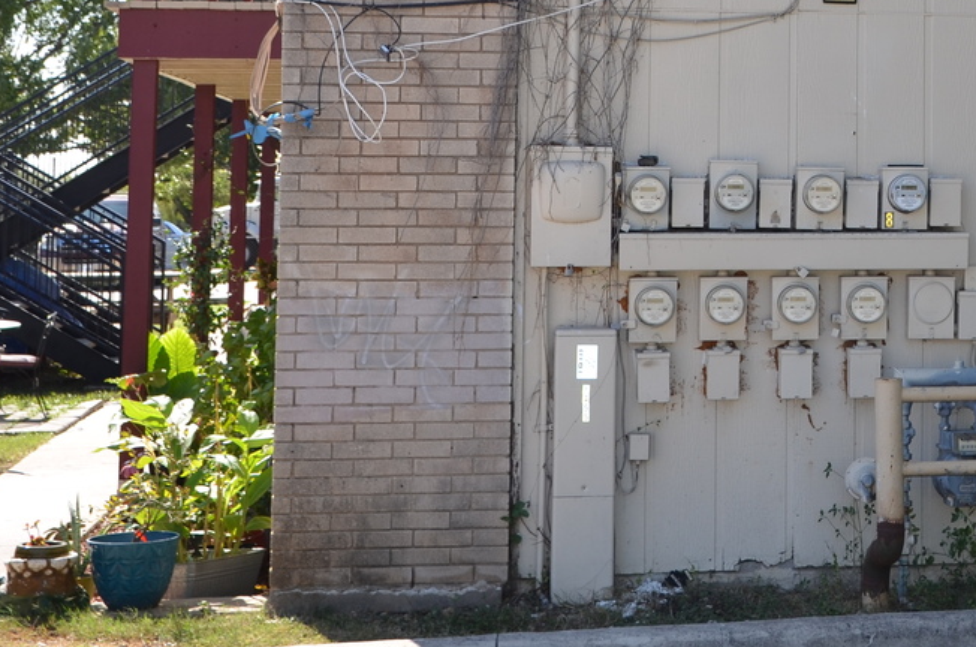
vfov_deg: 14.8
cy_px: -40
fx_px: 2435
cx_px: 987
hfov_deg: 21.8
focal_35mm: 90
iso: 100
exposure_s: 1/250
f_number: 5
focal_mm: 24
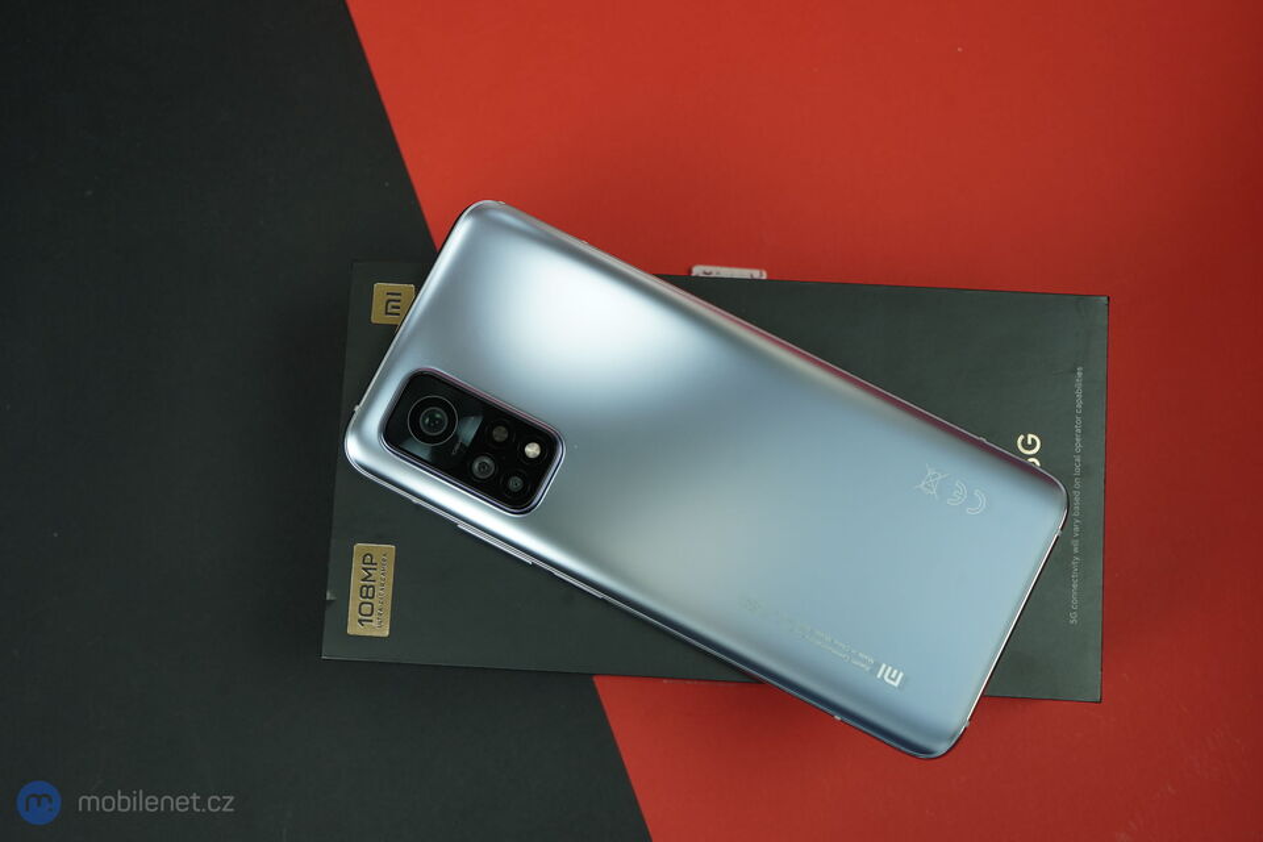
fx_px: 1789
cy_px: 421
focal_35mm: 51
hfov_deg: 38.9
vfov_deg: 26.5
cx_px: 632
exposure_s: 1/160
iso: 1250
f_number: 8
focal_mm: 51
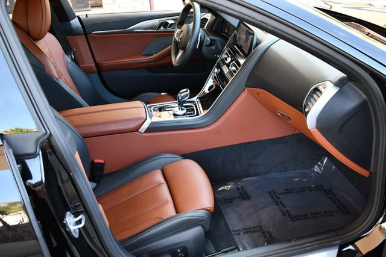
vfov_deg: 36.9
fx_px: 386
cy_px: 128
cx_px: 193
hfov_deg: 53.1
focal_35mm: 36
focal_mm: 18
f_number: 3.5
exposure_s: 1/160
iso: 800
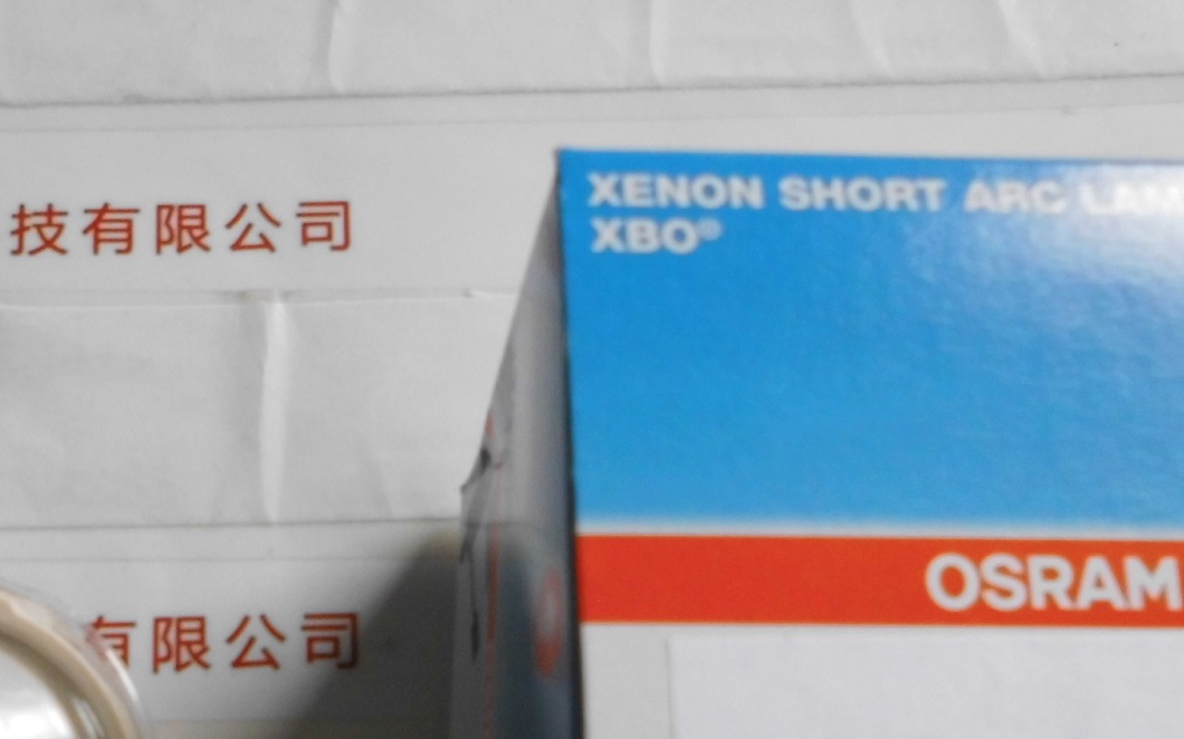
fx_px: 1678
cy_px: 640
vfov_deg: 24.3
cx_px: 416
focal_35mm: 52
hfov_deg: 38.5
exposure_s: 1/60
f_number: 3.2
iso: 200
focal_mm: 4.6
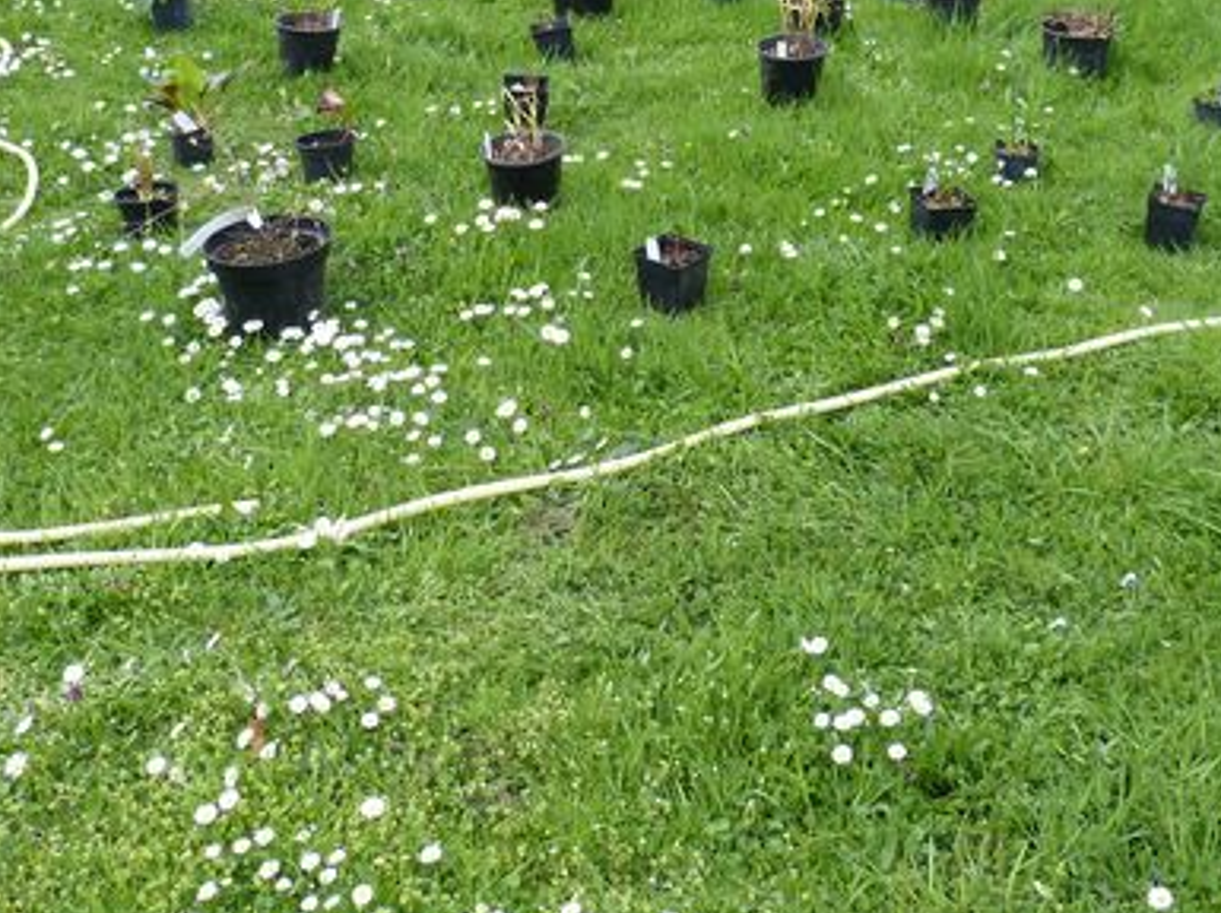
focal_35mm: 52
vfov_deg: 27.0
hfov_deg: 36.8
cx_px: 650
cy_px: 79
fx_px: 1832
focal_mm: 4.5
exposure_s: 1/250
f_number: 4
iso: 100
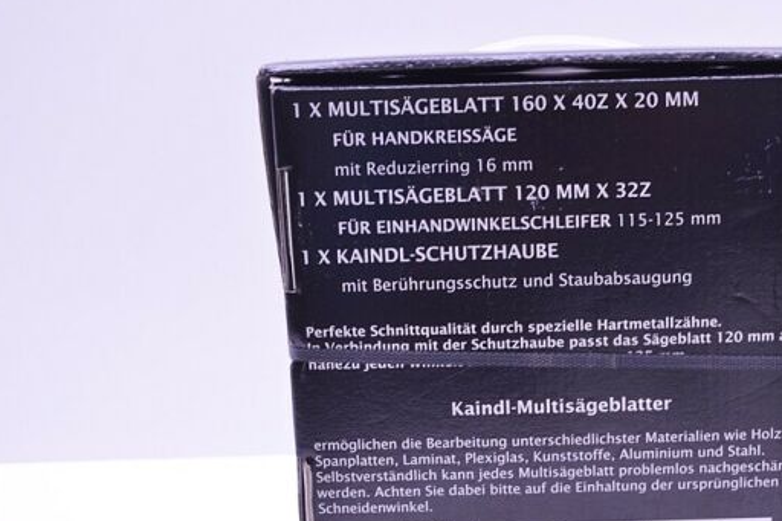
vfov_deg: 21.5
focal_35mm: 63
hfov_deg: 31.4
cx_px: 579
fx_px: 1368
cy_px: 347
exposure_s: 1/80
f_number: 5.6
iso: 400
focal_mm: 28
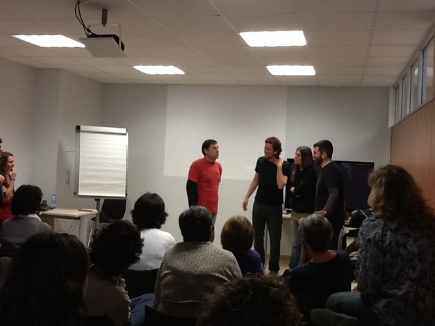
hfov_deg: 42.1
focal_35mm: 45
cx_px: 220
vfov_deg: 32.2
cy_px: 163
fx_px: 565
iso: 80
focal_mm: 2.03
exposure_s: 1/33
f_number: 2.4
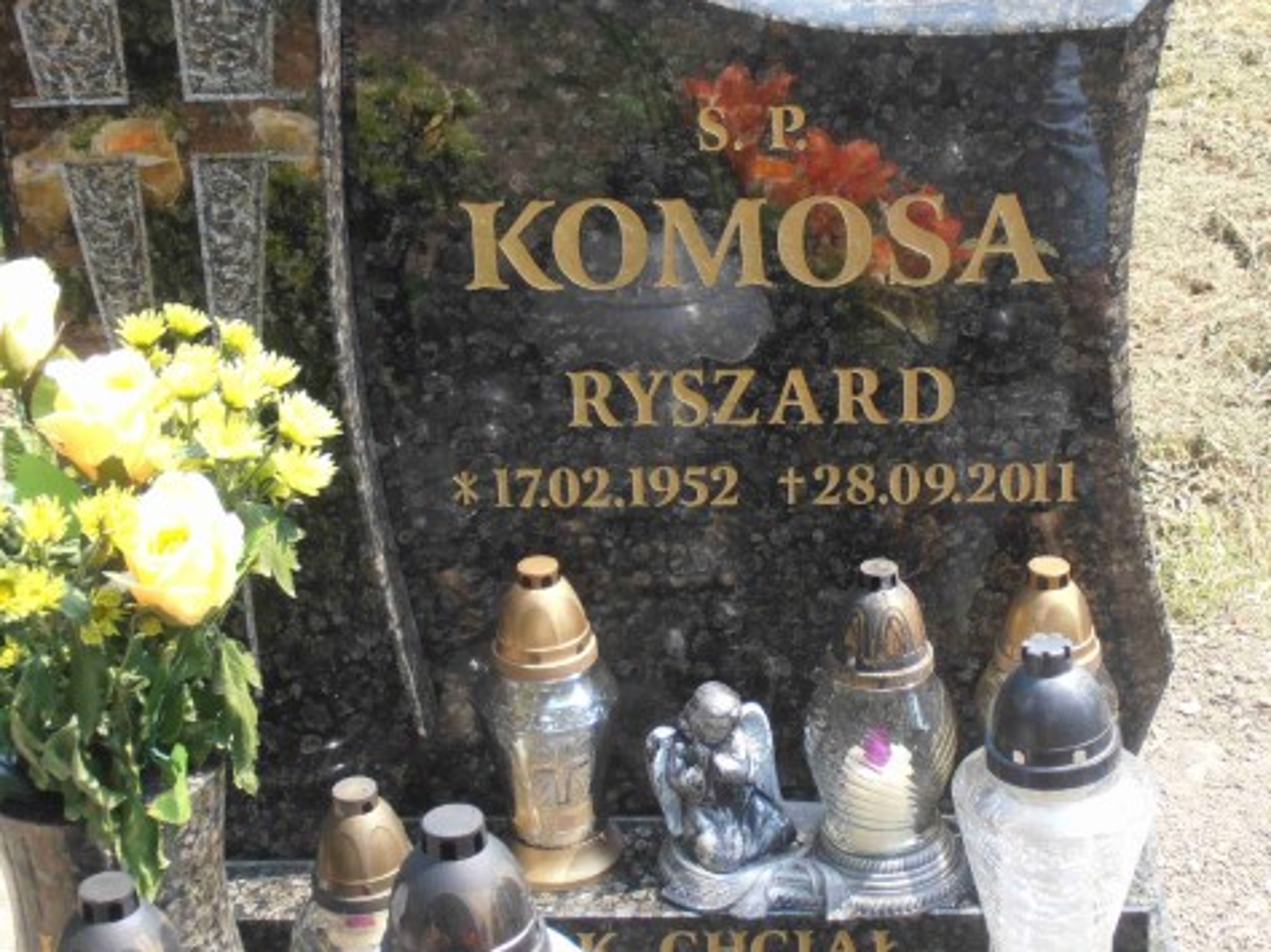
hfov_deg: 25.3
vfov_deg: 19.1
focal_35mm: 77
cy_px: 357
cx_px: 770
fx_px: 2826
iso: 80
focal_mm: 10.04
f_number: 4.5
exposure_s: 1/60
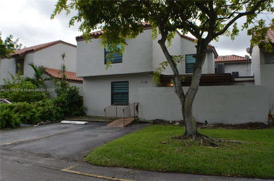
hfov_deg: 53.2
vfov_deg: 36.7
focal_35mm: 36
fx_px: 273
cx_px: 137
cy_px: 90
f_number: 8
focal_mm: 24
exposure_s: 1/250
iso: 160
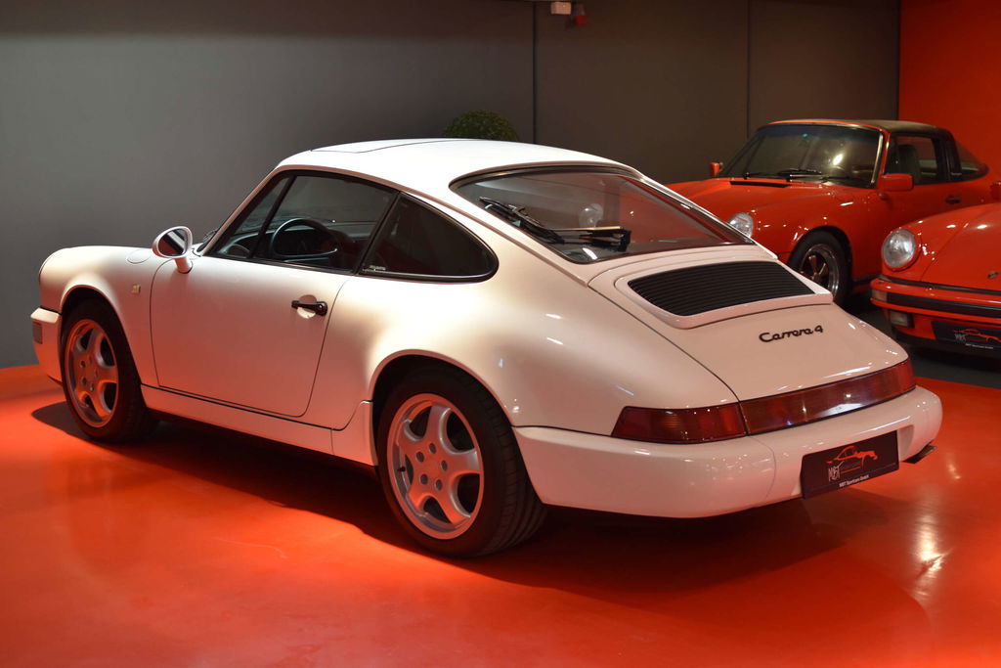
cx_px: 500
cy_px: 334
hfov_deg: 37.8
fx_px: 1460
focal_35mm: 52
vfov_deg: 25.8
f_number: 3.2
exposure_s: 1/60
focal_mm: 35
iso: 800
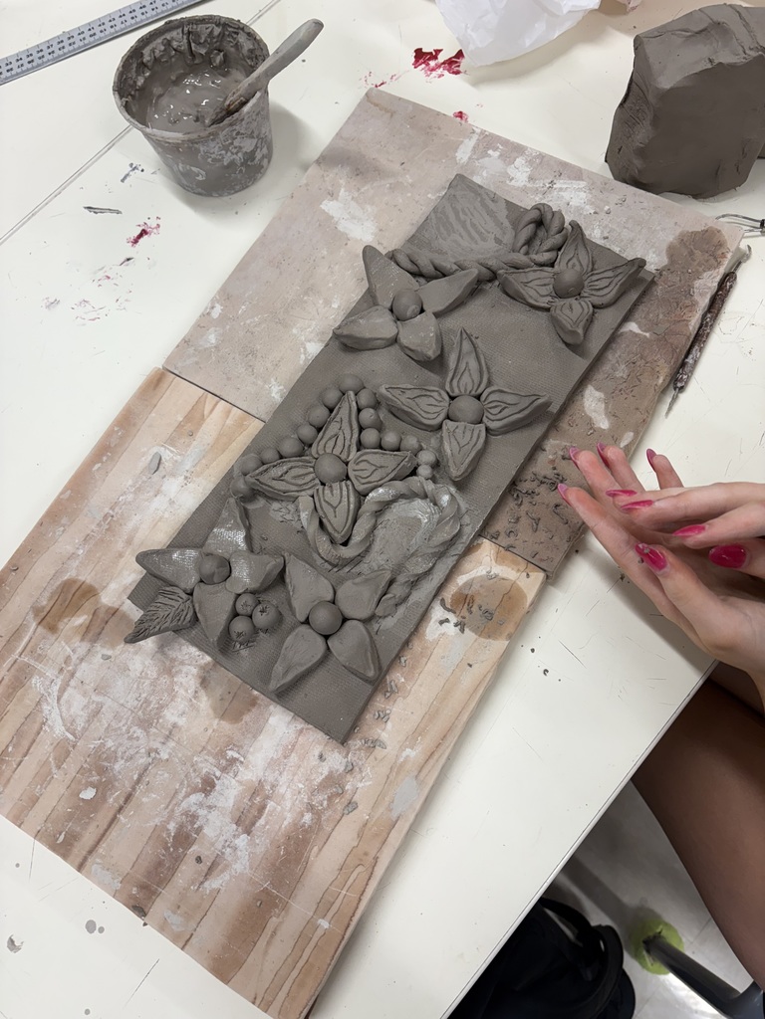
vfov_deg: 67.3
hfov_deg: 53.1
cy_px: 510
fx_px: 766
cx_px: 382
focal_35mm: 26
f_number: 1.6
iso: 64
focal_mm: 5.96
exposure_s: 1/120
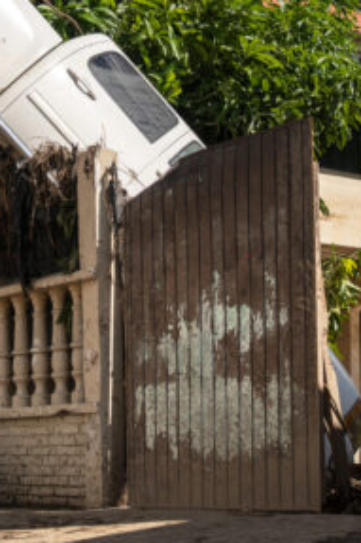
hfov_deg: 17.3
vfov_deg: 25.7
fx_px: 1175
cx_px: 66
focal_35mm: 78
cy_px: 147
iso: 100
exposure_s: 1/3200
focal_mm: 35
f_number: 3.2
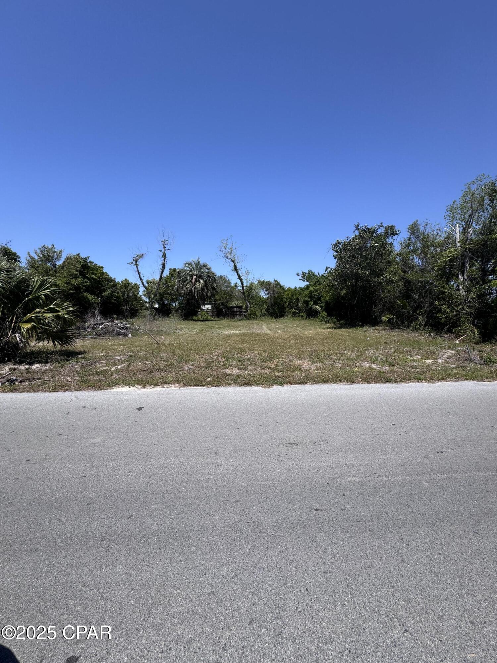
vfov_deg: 102.1
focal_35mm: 14
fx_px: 268
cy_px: 332
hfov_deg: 85.7
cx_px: 248
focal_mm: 2.22
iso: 50
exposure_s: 1/2208
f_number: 2.2
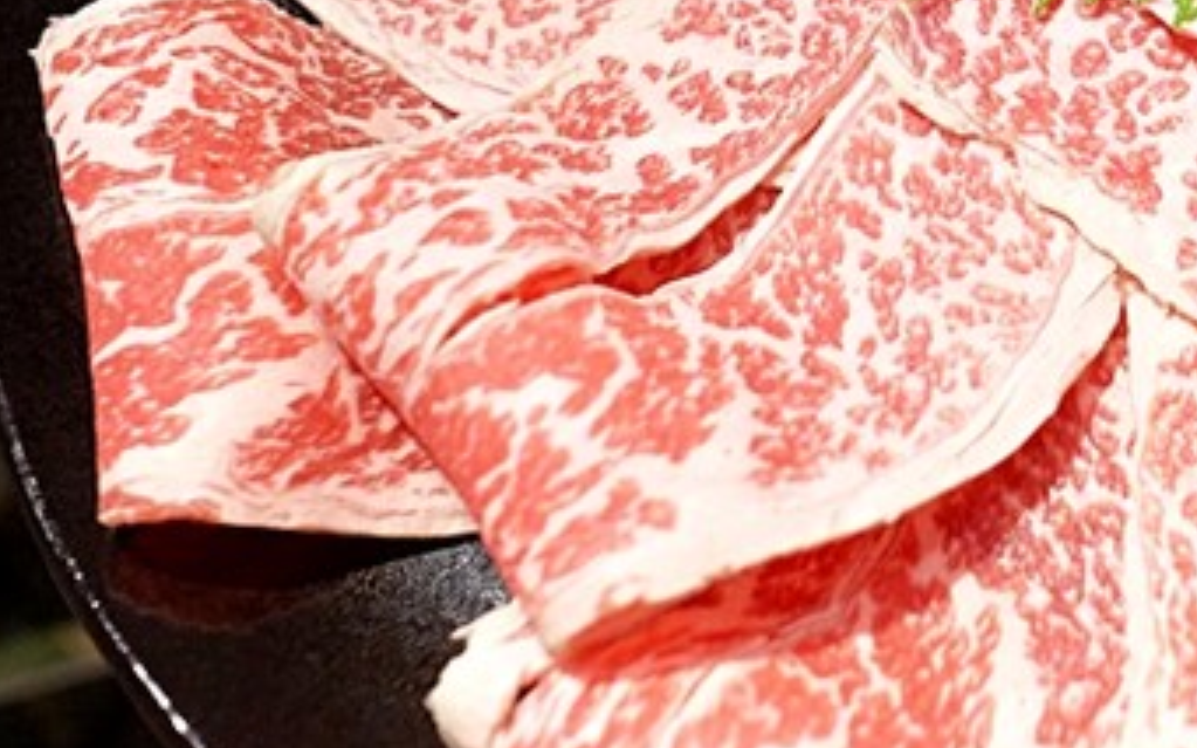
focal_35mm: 89
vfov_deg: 14.5
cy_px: 42
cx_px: 1081
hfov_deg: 22.7
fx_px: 2903
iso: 2000
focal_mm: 23
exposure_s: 1/200
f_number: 2.8
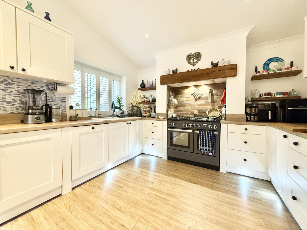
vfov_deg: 85.7
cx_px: 154
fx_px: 124
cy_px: 115
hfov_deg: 102.1
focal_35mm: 14
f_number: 2.2
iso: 320
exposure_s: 1/50
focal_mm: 2.22
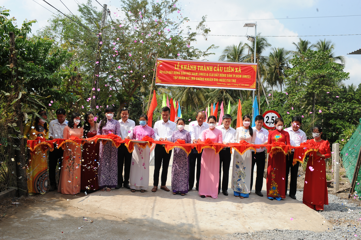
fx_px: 281
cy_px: 120
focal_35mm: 28
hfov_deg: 65.5
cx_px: 180
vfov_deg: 46.3
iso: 400
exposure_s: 1/500
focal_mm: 28
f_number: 11
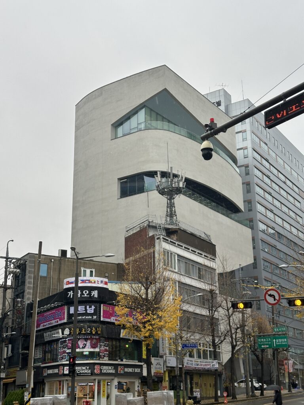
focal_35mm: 48
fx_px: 562
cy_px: 202
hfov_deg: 30.3
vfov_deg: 39.7
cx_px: 152
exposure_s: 1/442
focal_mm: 6.86
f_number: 1.78
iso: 64
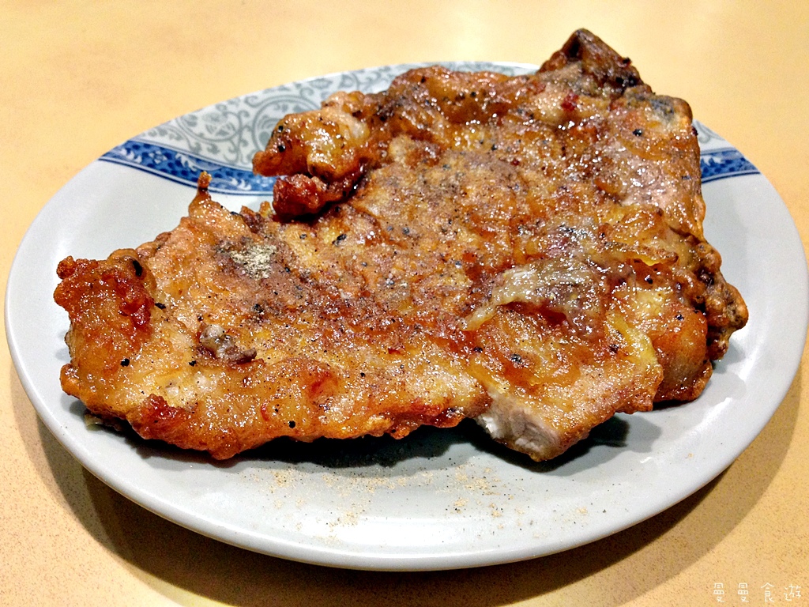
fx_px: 771
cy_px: 304
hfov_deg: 55.4
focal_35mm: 33
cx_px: 404
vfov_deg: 42.9
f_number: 2.4
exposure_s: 1/20
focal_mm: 4.12
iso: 200
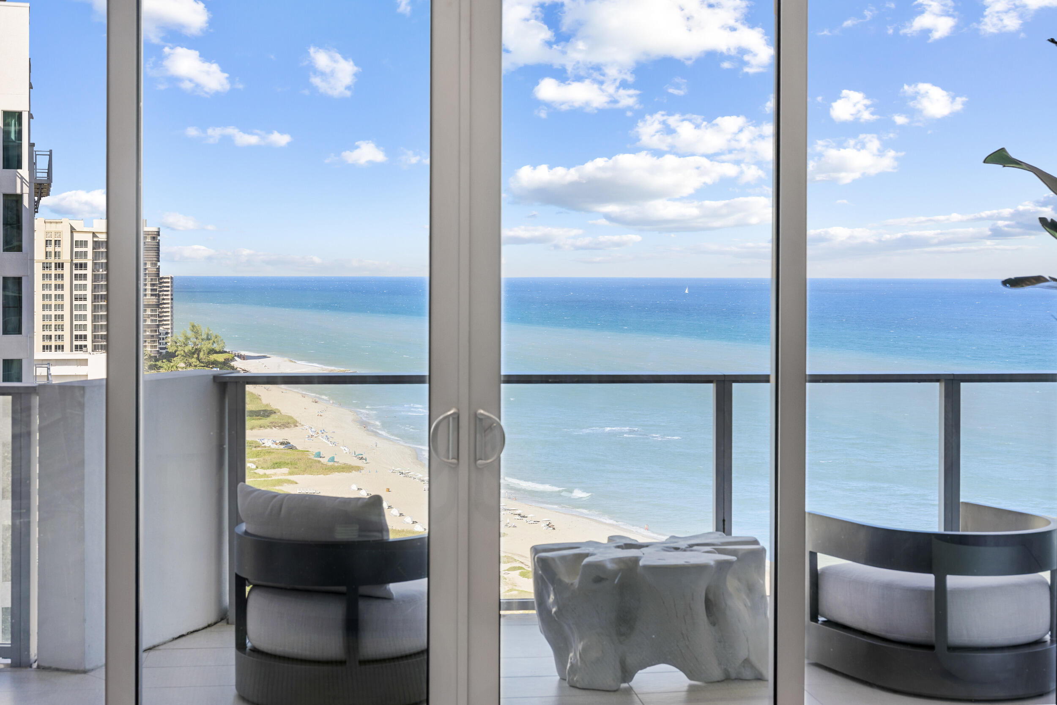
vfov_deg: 27.0
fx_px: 1468
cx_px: 528
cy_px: 352
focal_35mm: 50
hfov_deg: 39.6
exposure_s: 1/6
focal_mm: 50
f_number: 8
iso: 125
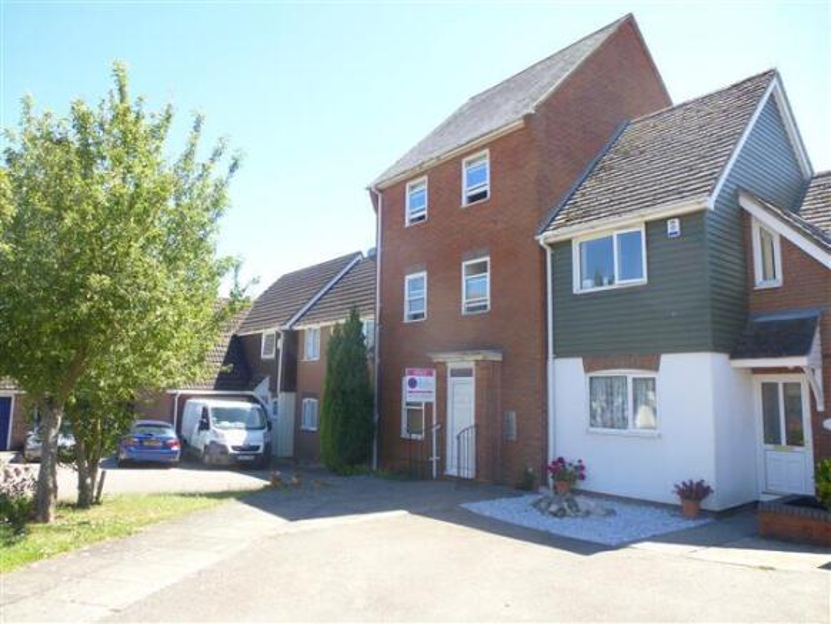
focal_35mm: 24
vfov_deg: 56.9
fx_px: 576
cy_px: 312
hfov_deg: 71.6
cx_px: 416
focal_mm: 4.3
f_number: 3.3
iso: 100
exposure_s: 1/320
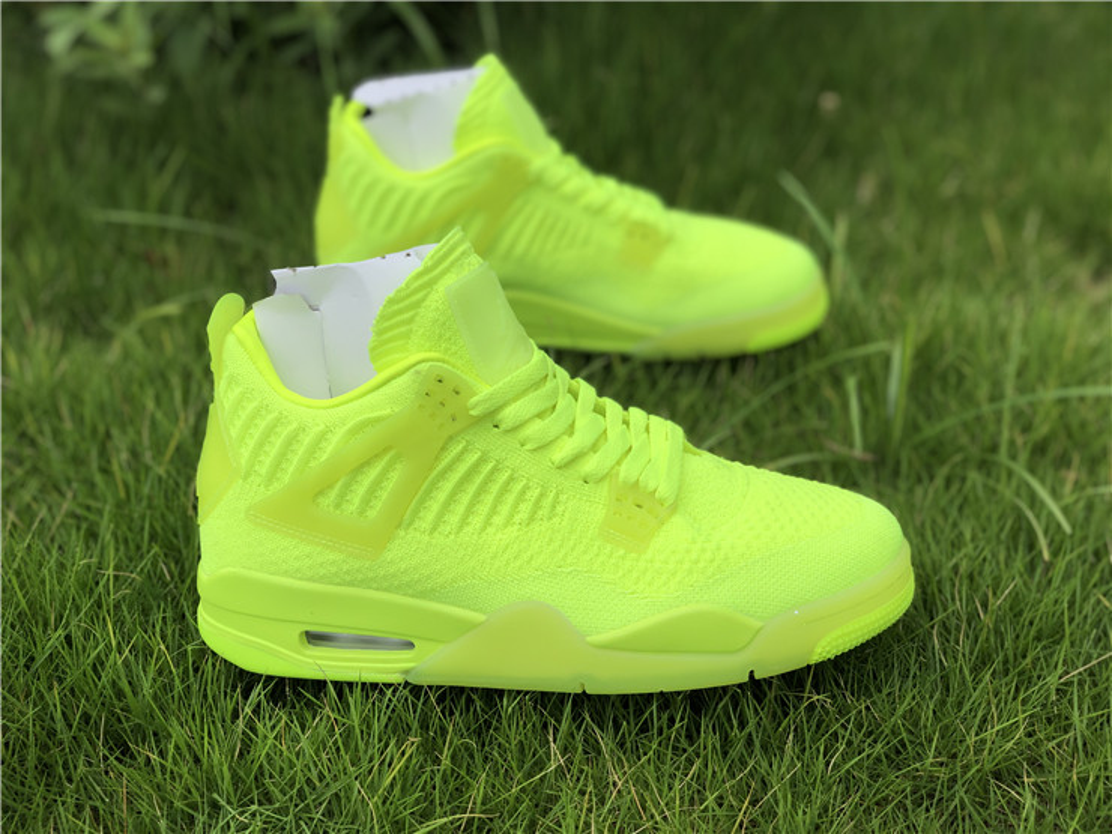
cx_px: 556
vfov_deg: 28.0
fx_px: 1670
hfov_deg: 36.8
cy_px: 417
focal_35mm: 52
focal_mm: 6
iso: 16
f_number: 2.4
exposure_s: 1/827
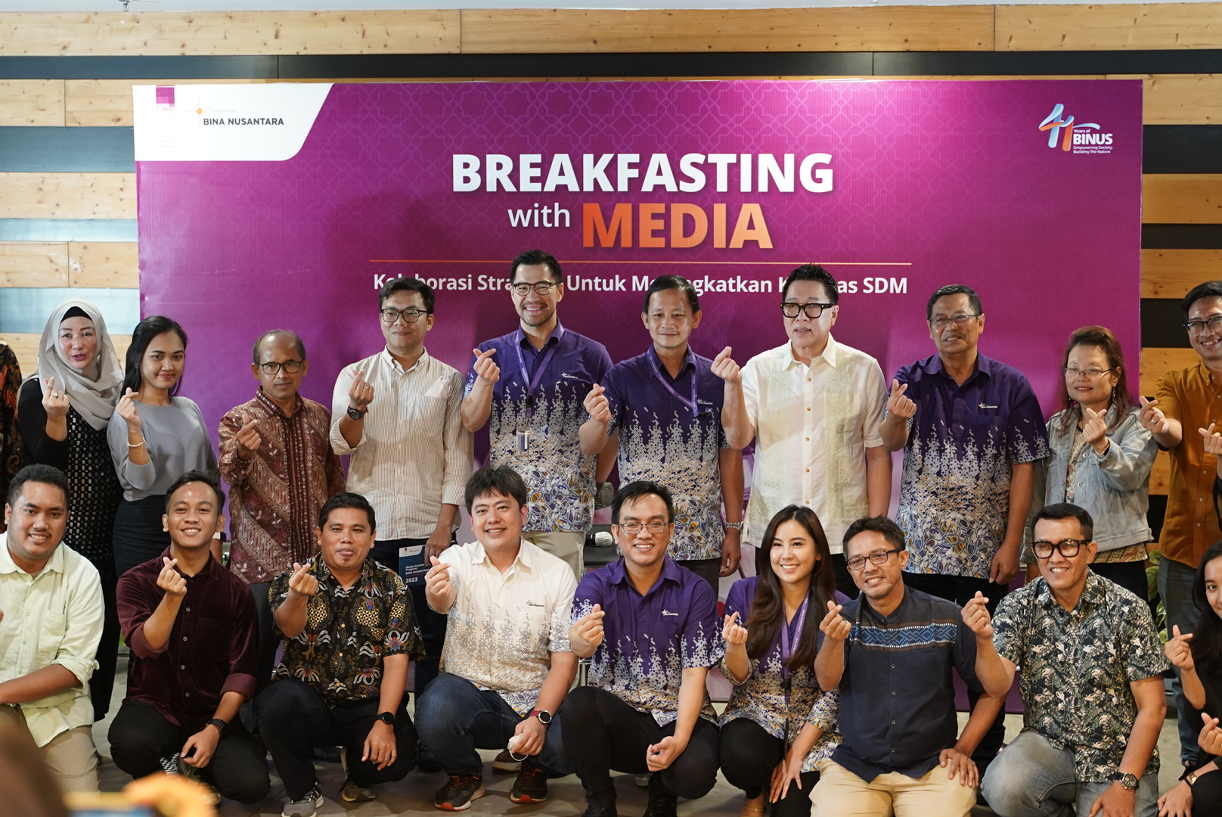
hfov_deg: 30.1
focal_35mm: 67
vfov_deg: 20.3
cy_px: 408
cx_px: 611
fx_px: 2276
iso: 1600
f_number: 2.8
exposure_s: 1/30
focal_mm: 45
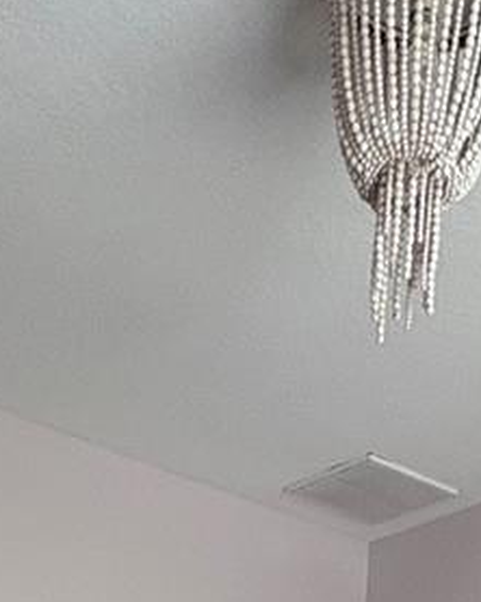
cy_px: 1252
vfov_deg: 18.3
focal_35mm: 59
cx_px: 301
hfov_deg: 25.7
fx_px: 1051
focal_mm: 2.22
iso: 160
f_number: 2.2
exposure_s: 1/99
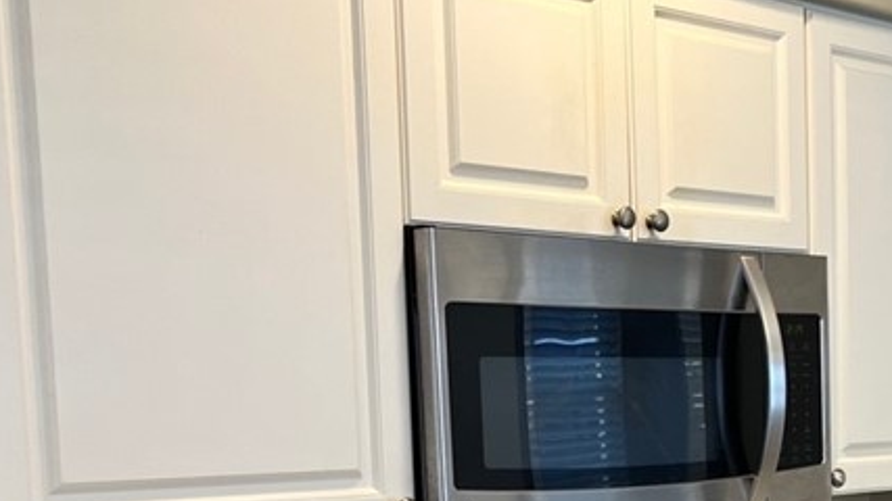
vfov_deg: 17.1
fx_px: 1608
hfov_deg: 30.0
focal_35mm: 68
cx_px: 762
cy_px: 564
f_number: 1.6
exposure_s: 1/120
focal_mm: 5.1
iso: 125
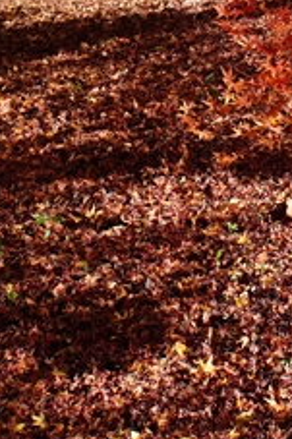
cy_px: -275
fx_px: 1158
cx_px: 411
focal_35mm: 95
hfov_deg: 13.7
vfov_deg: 18.3
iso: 100
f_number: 7.1
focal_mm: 18
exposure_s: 1/125
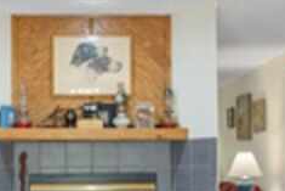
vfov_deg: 15.6
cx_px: 89
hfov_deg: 23.2
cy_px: 168
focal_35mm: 87
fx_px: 689
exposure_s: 1/10
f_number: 8
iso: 400
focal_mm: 16
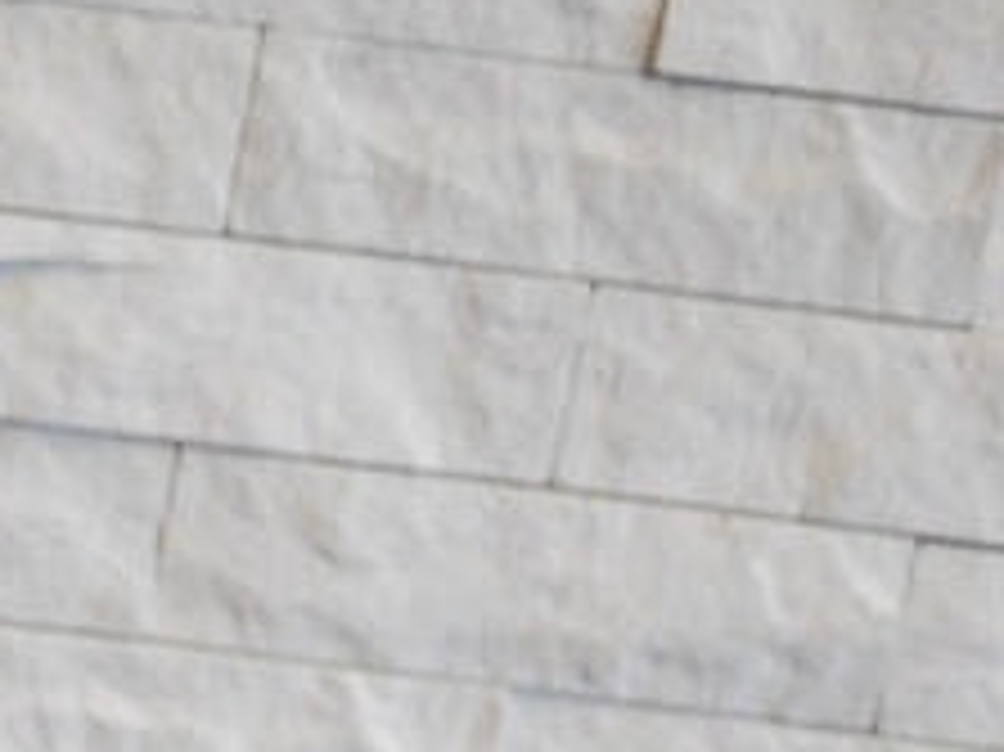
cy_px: 1855
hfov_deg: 8.6
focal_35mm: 215
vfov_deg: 6.5
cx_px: -1103
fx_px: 6232
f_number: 1.7
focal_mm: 20
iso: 400
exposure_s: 1/60
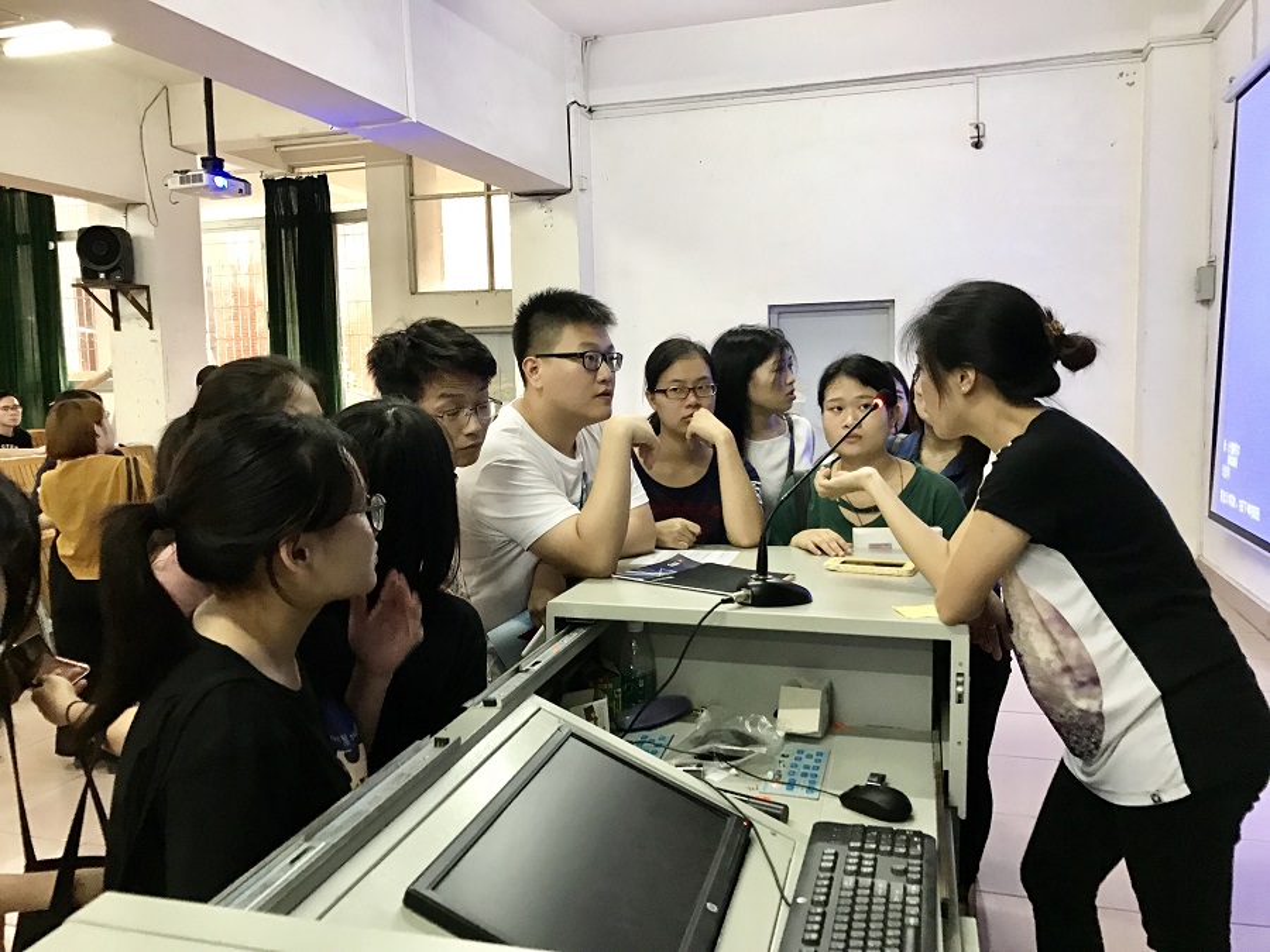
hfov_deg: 63.4
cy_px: 476
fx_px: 1027
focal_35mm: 28
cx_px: 635
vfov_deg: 49.7
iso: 100
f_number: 1.8
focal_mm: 3.99
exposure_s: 1/17
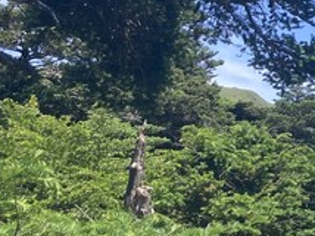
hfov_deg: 14.8
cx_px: 548
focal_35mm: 118
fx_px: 1073
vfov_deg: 12.4
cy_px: 4
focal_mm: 3.99
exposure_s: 1/1200
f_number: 1.8
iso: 20
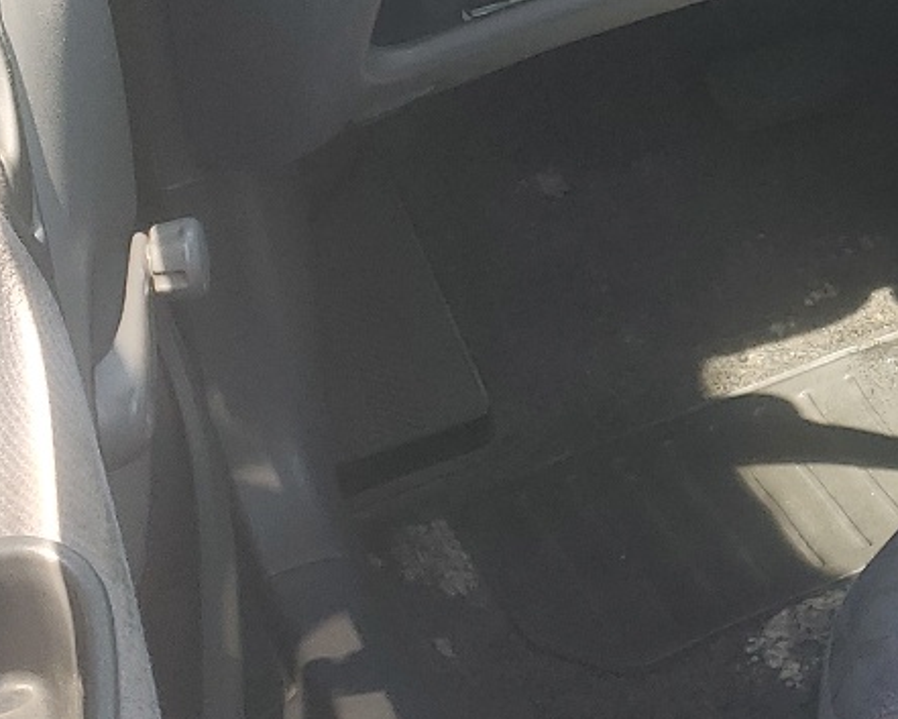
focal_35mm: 92
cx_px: 1293
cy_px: 77
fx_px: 2446
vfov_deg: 16.5
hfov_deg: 18.7
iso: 50
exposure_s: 1/303
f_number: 1.5
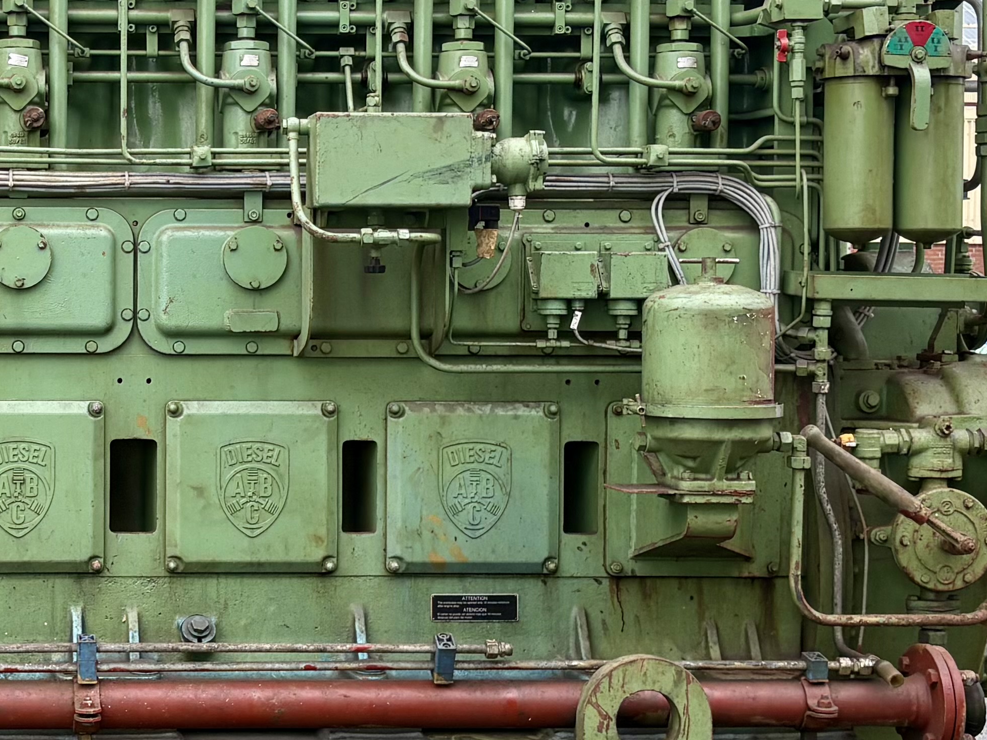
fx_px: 2167
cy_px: 344
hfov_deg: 24.7
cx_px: 60
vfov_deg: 19.4
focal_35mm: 76
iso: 80
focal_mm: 5.96
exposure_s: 1/156
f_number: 1.6
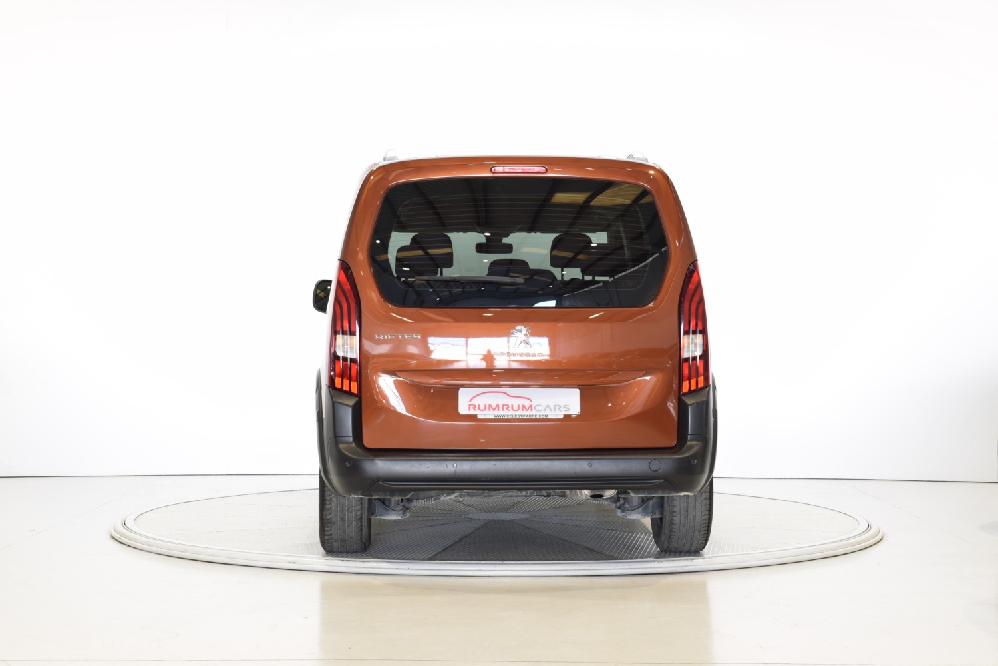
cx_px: 499
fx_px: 1746
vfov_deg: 21.6
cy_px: 333
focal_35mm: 63
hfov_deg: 31.9
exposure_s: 1/3
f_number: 10
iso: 100
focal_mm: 42
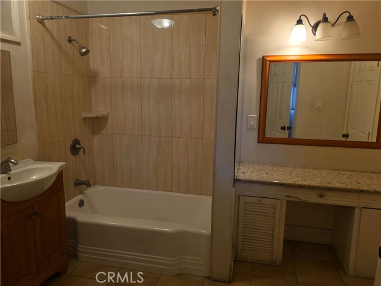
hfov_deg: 73.9
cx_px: 190
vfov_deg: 58.9
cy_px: 143
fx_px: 253
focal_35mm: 23
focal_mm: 6.3
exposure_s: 1/120
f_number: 1.7
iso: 320
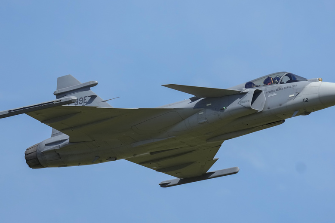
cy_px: 84
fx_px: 4893
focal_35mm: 526
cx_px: 205
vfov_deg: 2.6
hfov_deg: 3.9
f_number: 4
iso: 1250
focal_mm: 400
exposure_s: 1/10000
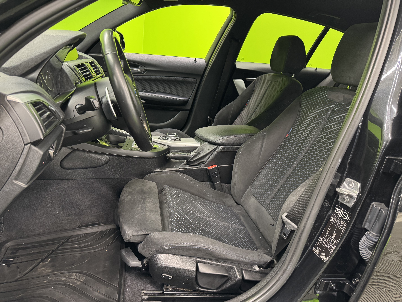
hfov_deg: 71.6
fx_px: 279
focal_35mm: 24
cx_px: 201
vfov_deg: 56.8
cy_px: 151
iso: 640
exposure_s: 1/33
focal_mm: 6.76
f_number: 1.78
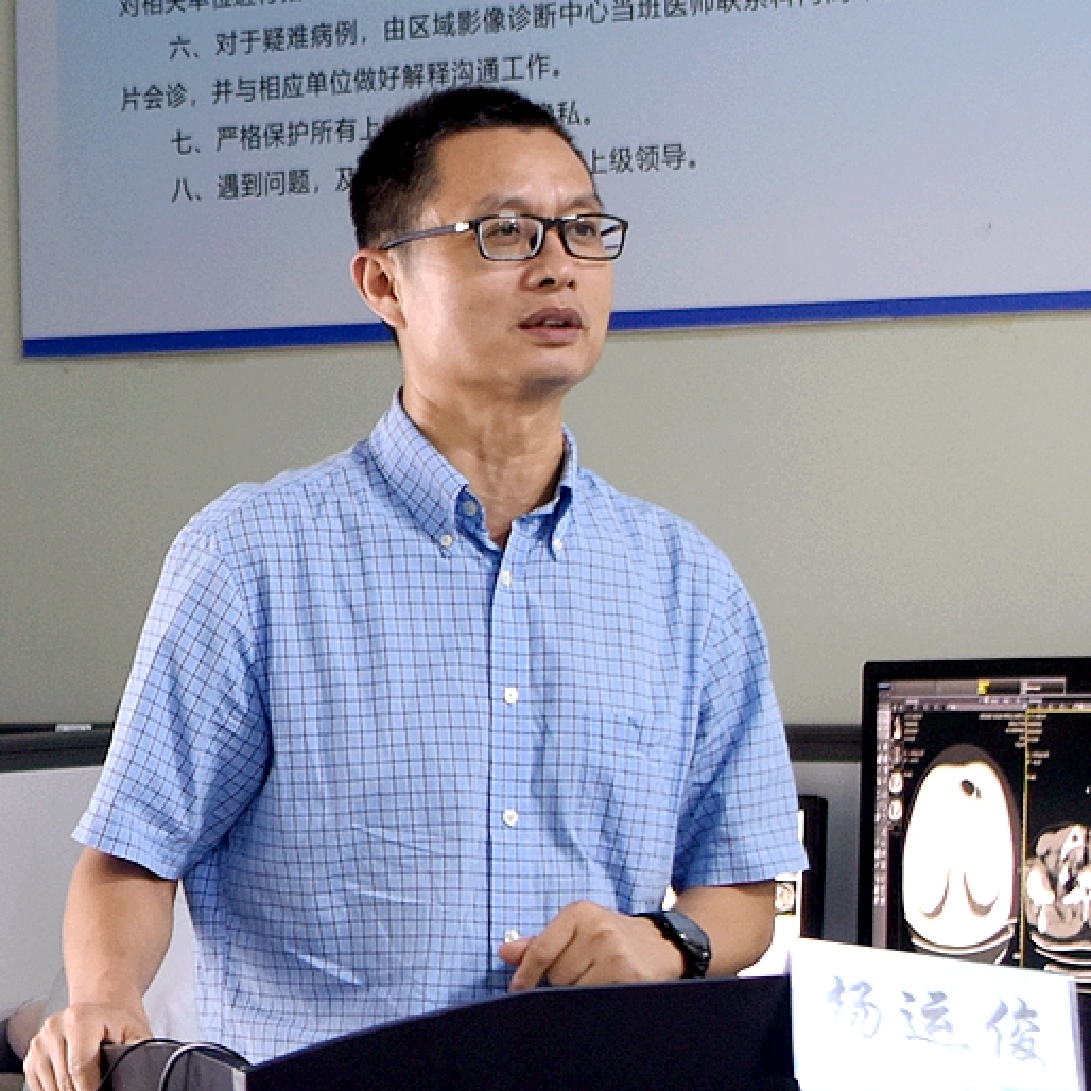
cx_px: 533
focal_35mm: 45
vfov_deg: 37.5
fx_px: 1605
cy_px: 561
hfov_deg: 37.6
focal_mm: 34
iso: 640
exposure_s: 1/30
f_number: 2.8
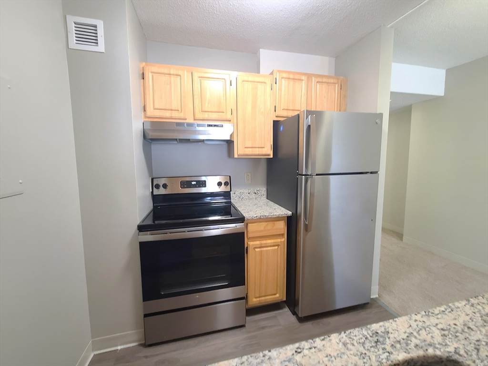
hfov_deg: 106.2
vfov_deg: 89.9
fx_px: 183
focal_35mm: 13
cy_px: 183
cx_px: 244
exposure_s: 1/30
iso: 320
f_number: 2.2
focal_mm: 2.2
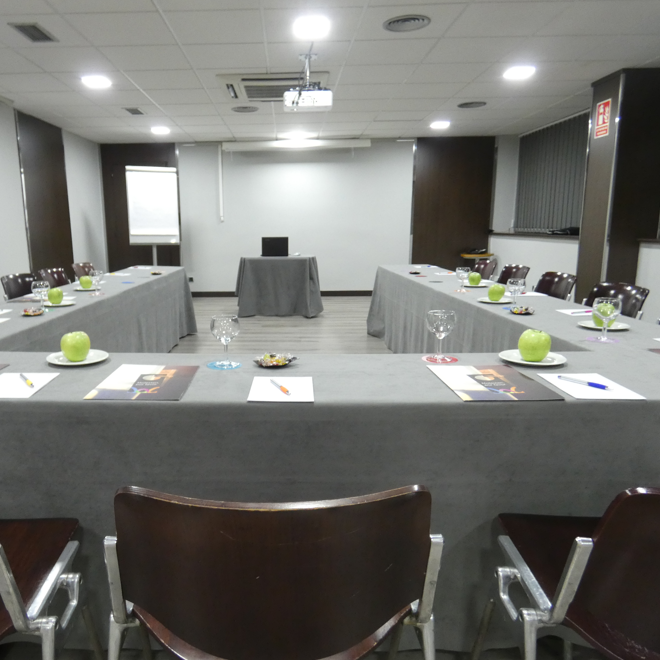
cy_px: 335
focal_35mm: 24
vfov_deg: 65.0
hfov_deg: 64.3
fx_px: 518
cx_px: 258
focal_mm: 3.6
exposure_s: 1/25
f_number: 2.8
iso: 400
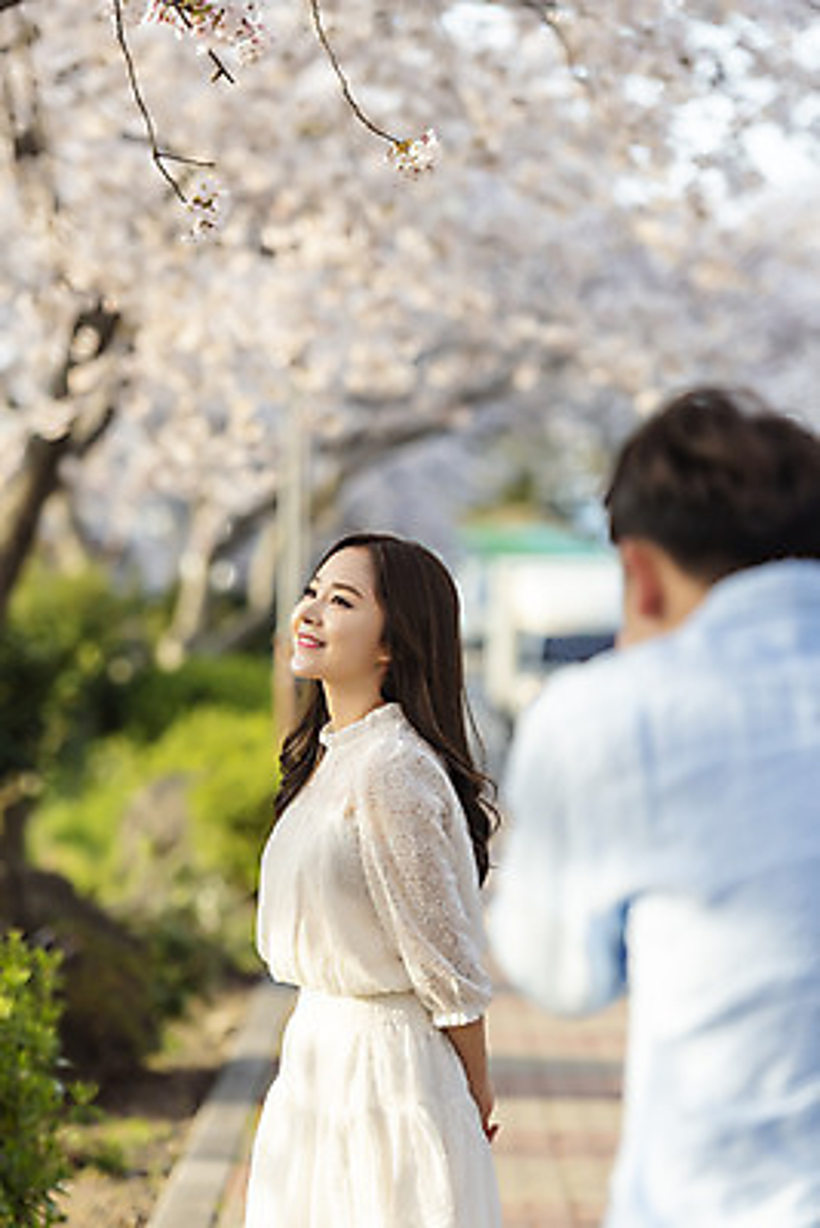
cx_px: 410
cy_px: 614
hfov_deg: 10.6
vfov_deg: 15.8
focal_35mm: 130
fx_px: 4437
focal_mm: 130
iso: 100
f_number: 2.8
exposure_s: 1/500
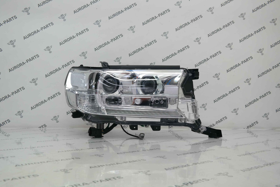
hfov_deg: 53.1
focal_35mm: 36
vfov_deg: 36.9
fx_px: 280
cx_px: 140
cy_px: 94
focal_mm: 24
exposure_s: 1/50
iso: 200
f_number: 5.6
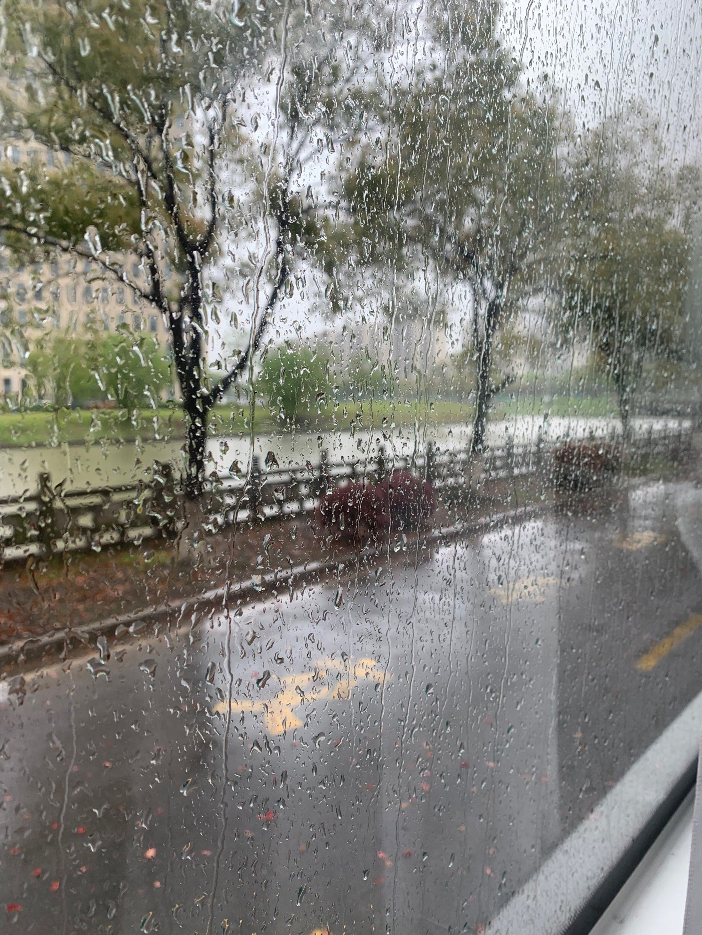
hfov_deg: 53.1
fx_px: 703
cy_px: 468
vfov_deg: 67.3
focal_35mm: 26
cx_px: 351
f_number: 1.8
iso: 25
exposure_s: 1/177
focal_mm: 4.25
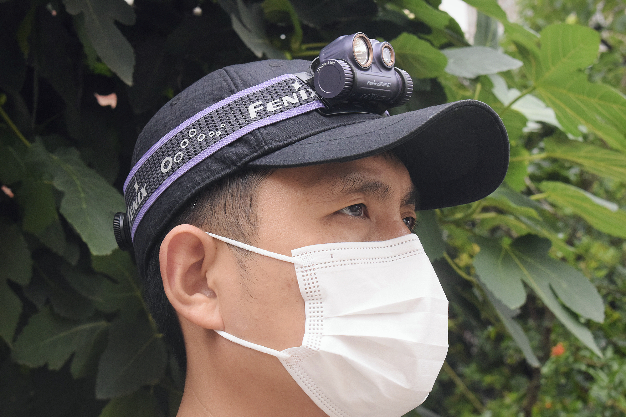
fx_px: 1434
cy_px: 208
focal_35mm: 82
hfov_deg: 24.6
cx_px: 313
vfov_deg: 16.6
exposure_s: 1/400
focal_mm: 55
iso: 3200
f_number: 10
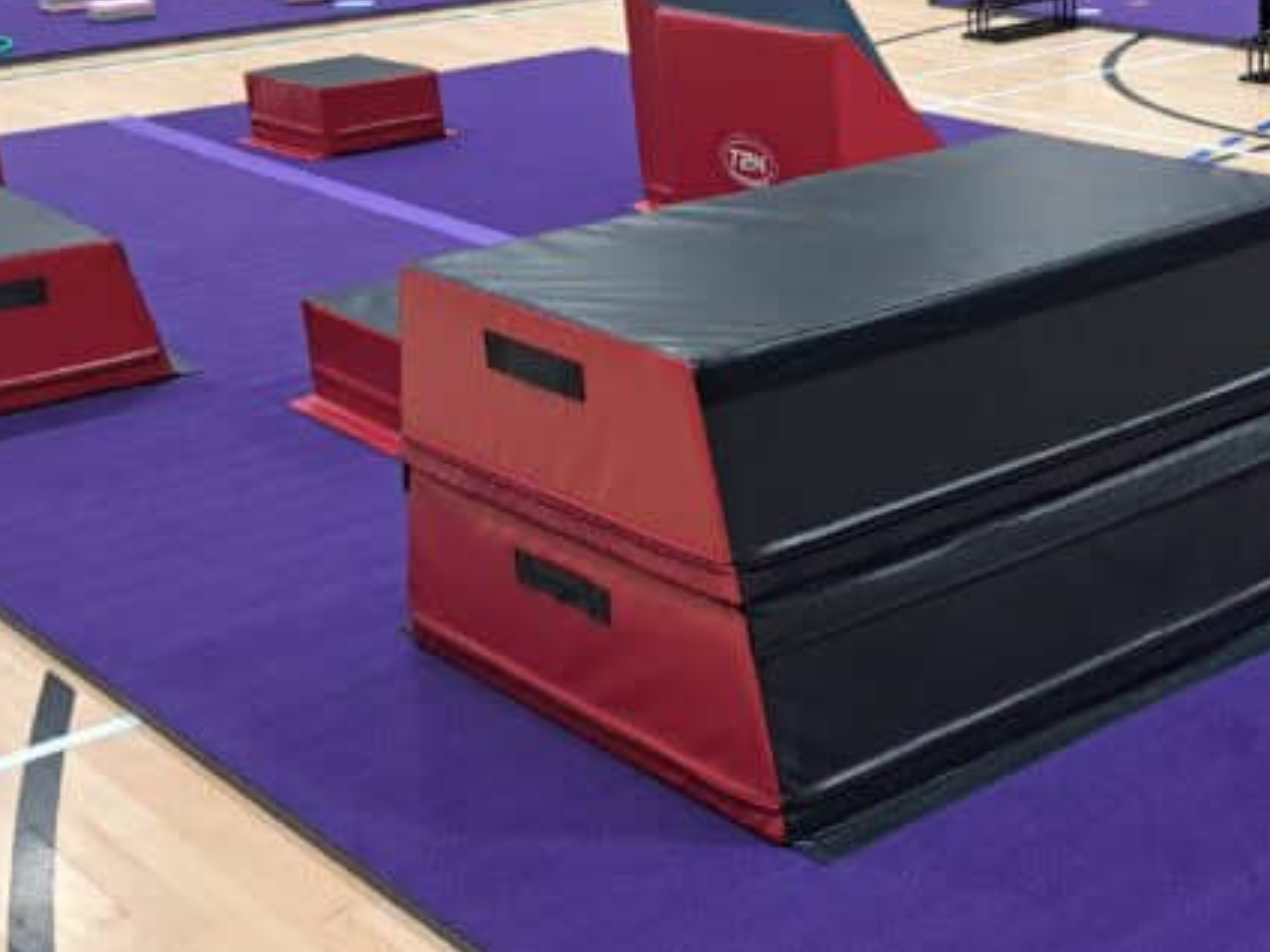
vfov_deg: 25.1
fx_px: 2128
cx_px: 970
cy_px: 608
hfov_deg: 32.5
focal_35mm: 58
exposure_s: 1/50
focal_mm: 5.2
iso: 160
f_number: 1.8
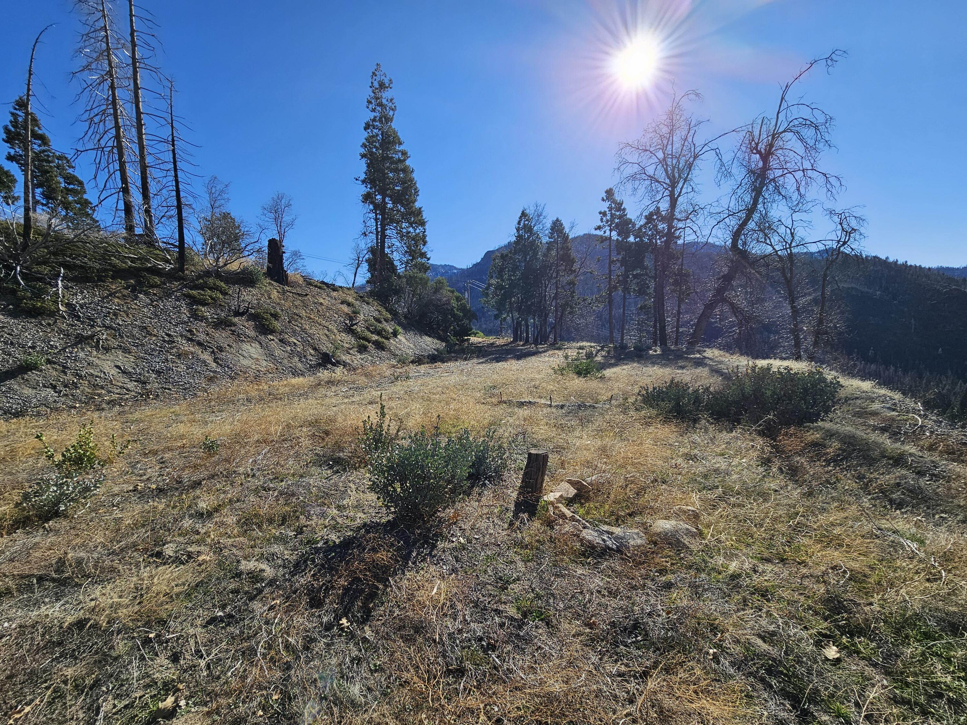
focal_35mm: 13
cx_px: 484
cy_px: 362
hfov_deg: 106.2
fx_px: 363
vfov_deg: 89.9
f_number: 2.2
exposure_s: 1/2551
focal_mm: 2.2
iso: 50
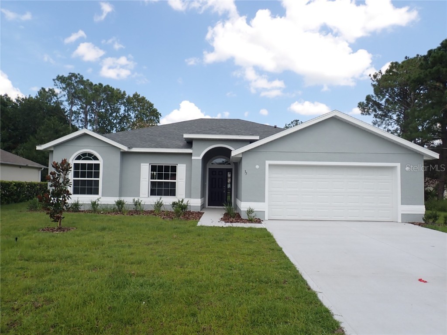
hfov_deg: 69.4
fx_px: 323
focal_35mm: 25
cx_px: 224
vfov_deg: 54.9
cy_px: 168
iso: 100
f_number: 8
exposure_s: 1/125
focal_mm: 4.5
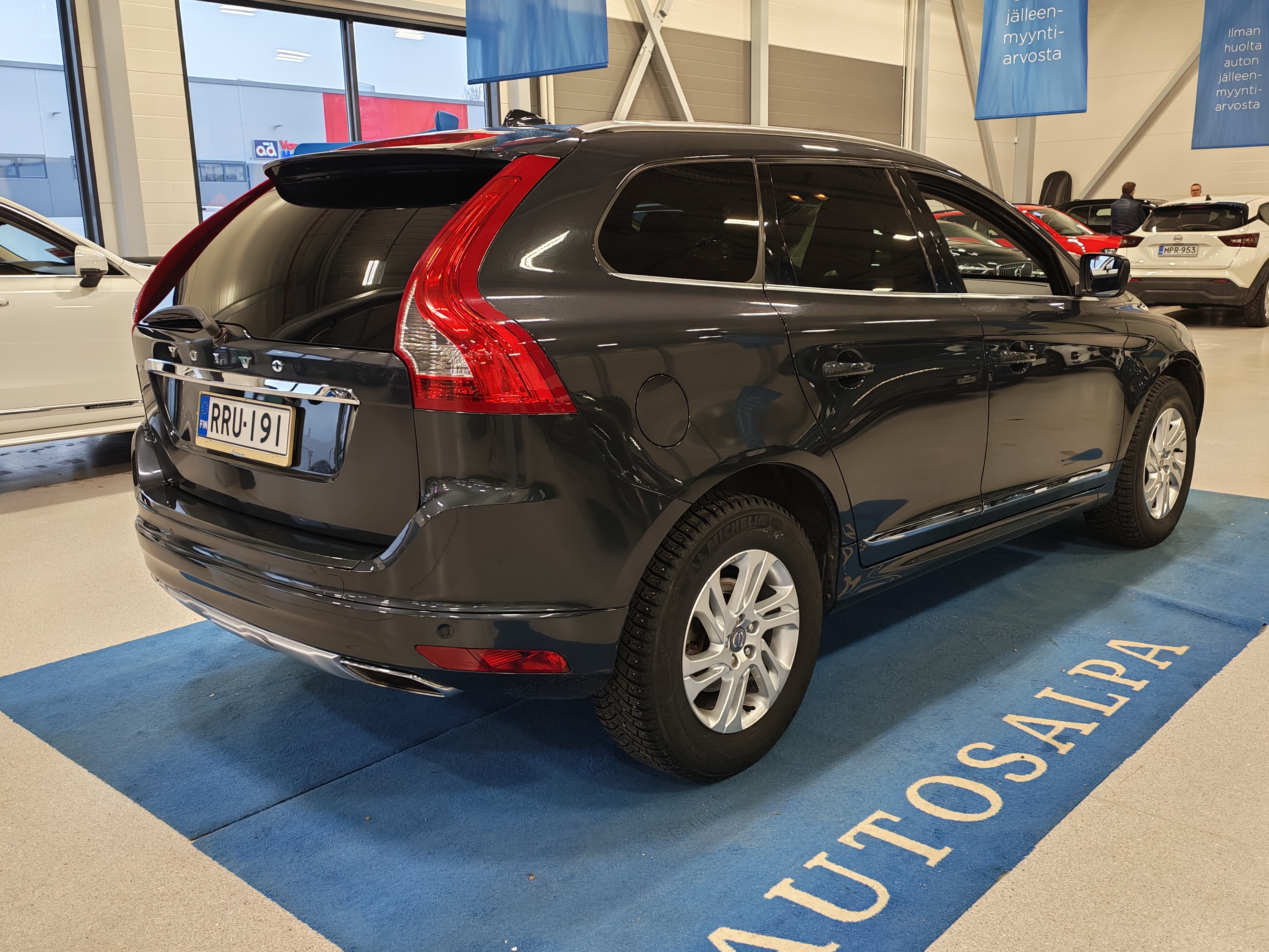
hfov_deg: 56.8
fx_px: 1173
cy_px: 476
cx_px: 634
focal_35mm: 32
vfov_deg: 44.2
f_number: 1.9
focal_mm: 6.12
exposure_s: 1/100
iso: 200
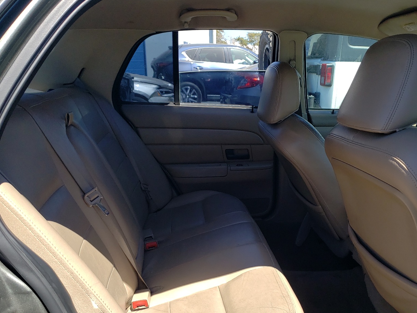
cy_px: 196
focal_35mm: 34
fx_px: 410
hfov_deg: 53.7
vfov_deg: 41.5
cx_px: 240
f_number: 1.5
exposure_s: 1/1111
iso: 50
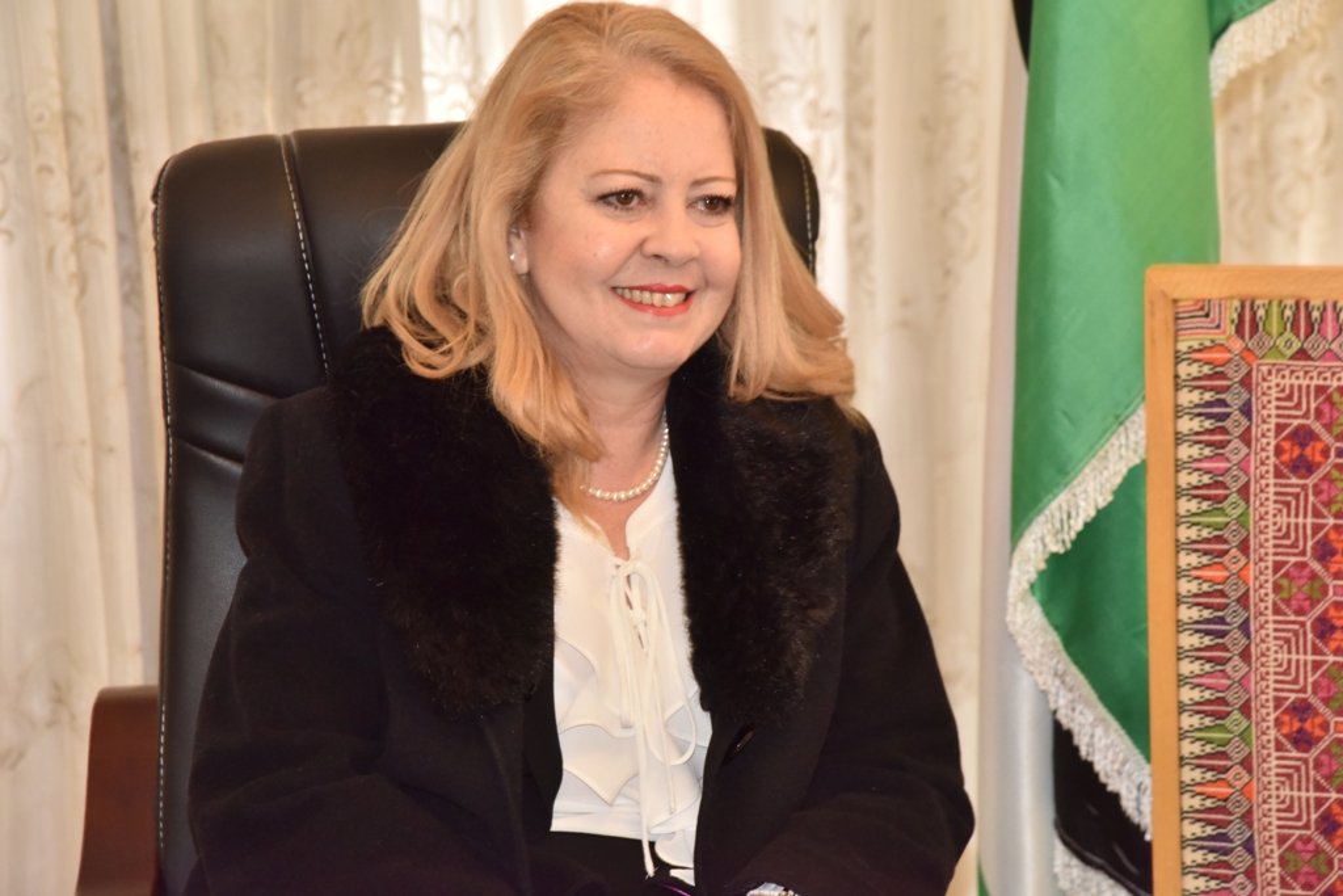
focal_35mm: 120
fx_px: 4477
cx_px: 672
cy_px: 448
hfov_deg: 17.1
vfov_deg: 11.4
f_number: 7.1
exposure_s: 1/250
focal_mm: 120
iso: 2500
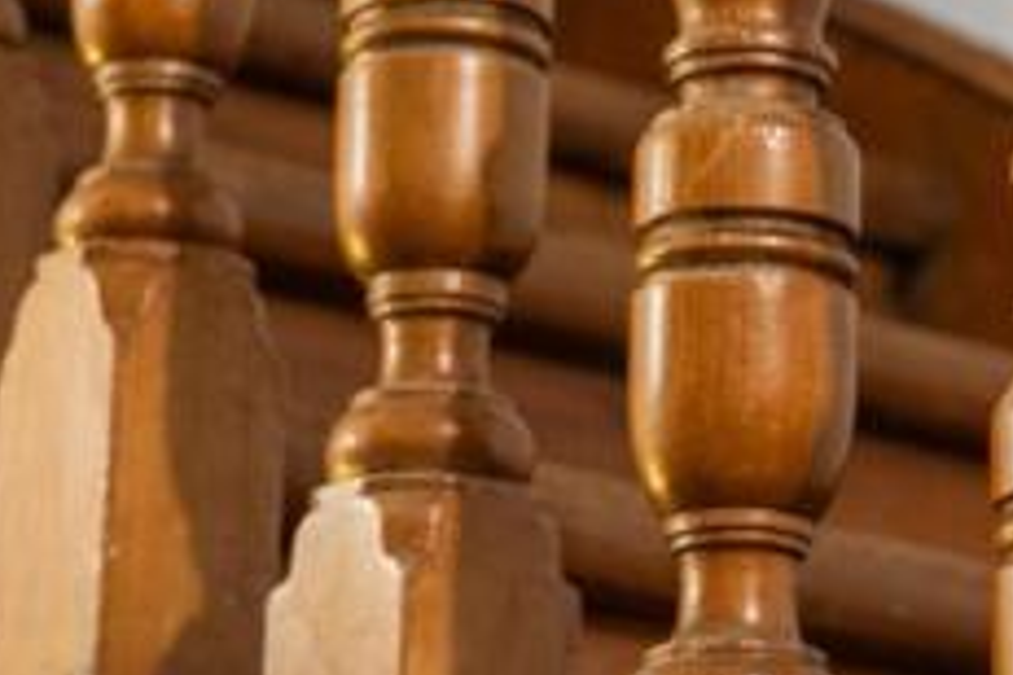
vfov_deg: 7.4
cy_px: -458
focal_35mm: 182
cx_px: 952
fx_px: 5121
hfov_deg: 11.2
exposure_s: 1/8
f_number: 4
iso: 1000
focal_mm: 41
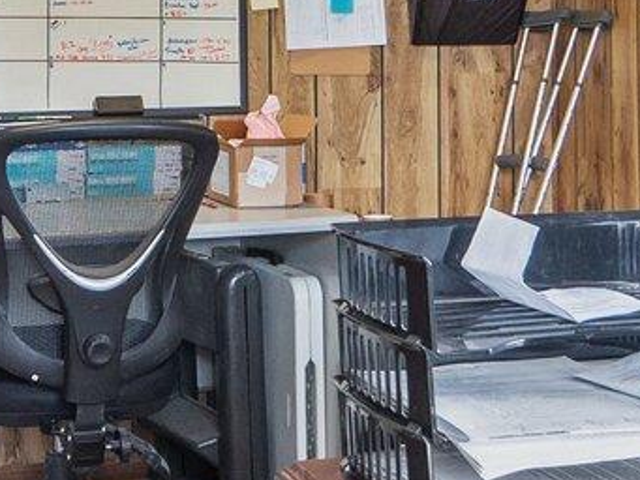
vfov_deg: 17.0
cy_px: -41
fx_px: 1554
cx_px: 216
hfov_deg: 23.2
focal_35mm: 84
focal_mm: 7
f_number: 4
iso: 400
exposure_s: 1/25
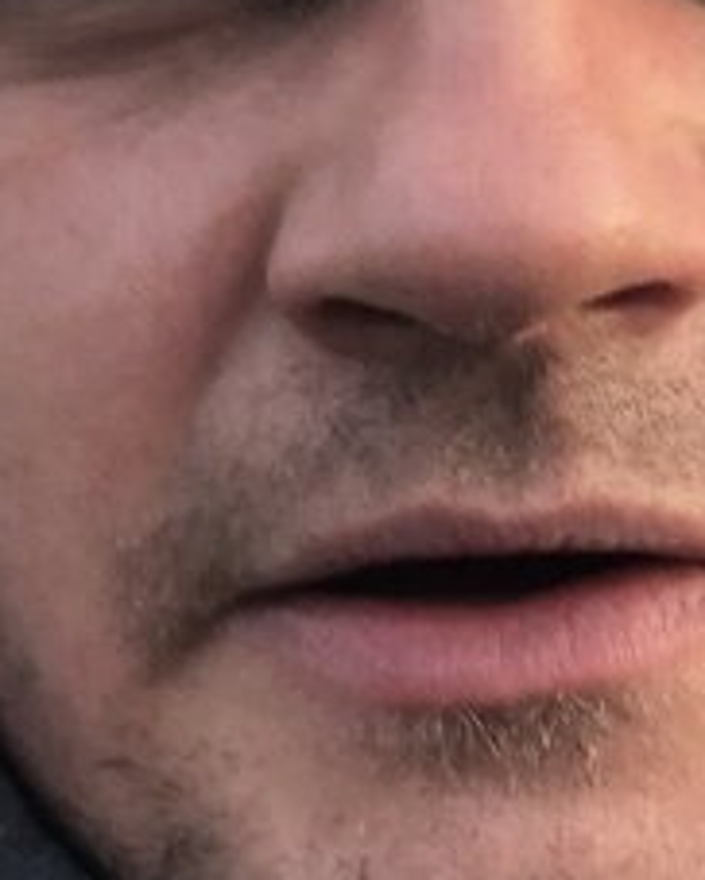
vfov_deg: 11.7
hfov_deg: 9.0
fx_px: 4298
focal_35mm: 165
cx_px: -585
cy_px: 570
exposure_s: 1/120
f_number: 2.2
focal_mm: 2.87
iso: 50
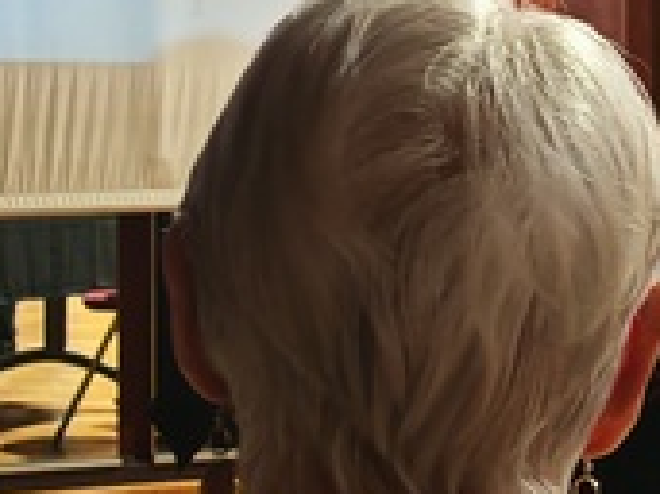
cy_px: 85
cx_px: 127
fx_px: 3010
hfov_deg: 12.5
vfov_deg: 9.4
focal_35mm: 158
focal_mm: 6.83
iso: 640
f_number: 1.4
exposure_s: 1/33
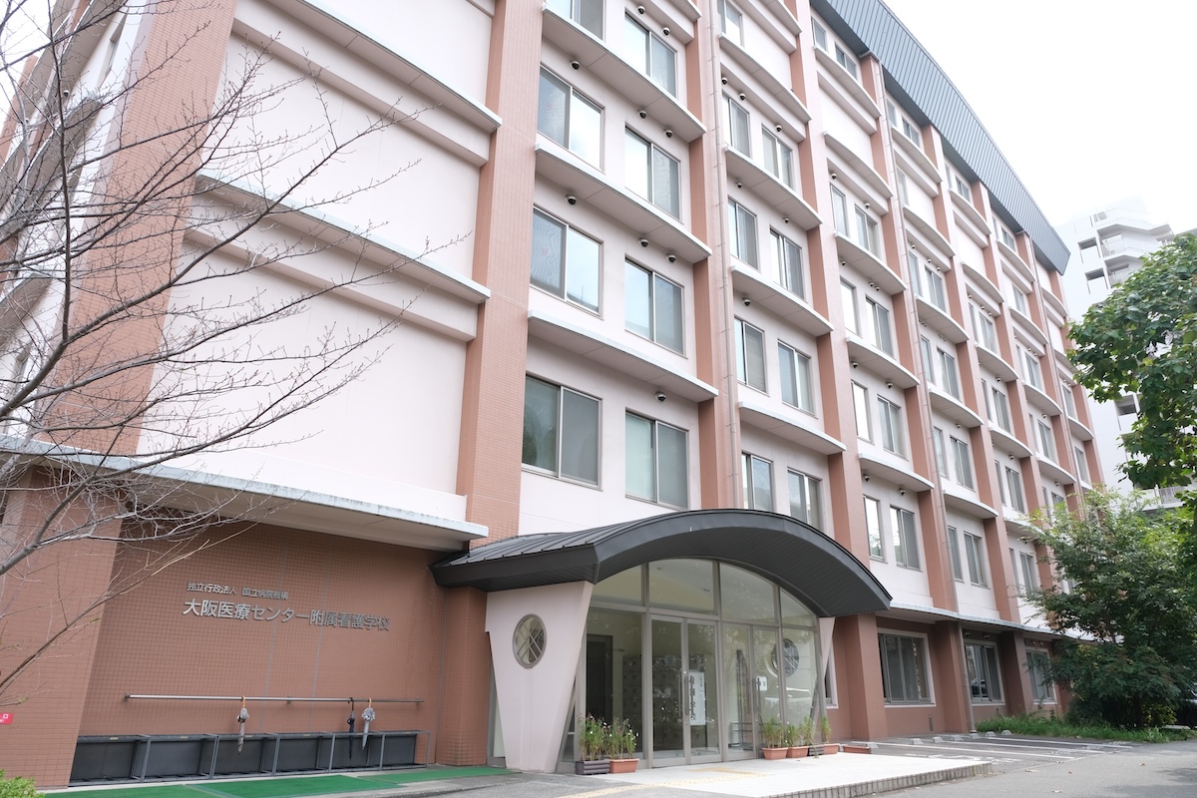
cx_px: 598
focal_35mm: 24
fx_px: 798
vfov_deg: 53.1
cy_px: 399
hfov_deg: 73.7
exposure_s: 1/100
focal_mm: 16
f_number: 8
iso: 320
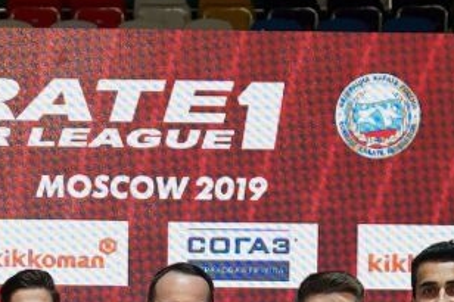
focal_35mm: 228
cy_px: 768
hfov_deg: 8.8
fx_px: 2874
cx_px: -192
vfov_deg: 5.8
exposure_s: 1/80
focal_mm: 26
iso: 160
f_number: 4
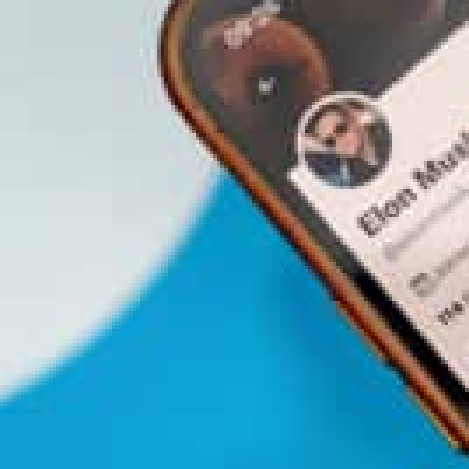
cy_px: 28
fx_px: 4553
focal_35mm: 297
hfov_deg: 5.9
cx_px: 178
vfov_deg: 5.9
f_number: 6.3
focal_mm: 120
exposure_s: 1/80
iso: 200
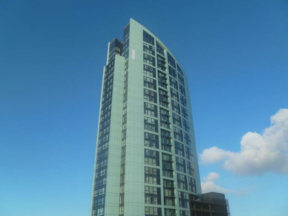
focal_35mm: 28
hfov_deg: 63.4
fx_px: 233
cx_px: 144
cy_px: 108
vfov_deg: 49.7
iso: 80
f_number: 3.3
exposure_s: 1/640
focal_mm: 5
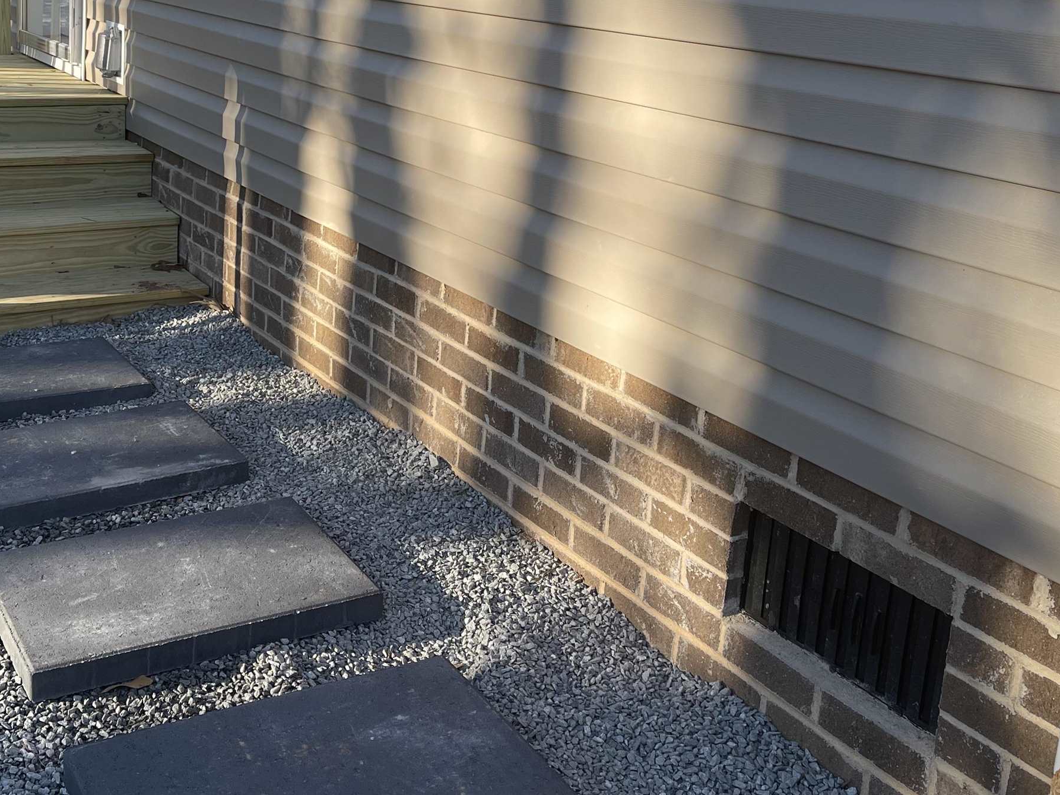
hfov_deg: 43.5
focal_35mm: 43
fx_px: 1317
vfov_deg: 33.0
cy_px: 208
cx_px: 407
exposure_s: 1/813
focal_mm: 5.1
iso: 32
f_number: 1.6
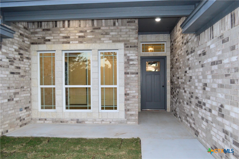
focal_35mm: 30
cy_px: 80
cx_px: 120
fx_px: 199
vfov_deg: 43.5
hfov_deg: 62.0
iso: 1400
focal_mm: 20
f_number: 5
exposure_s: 1/125
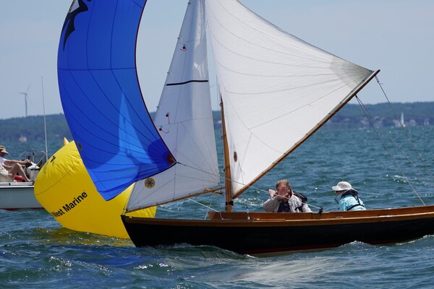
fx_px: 3616
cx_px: 260
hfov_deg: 6.9
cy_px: 151
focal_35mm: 300
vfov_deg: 4.6
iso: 125
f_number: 5
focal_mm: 150
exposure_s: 1/1250
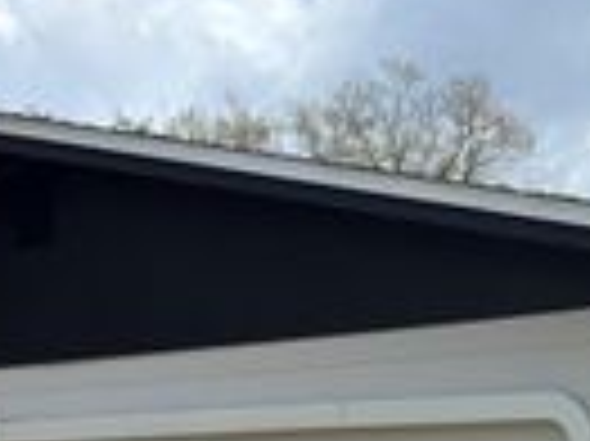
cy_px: 637
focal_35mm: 99
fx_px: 1686
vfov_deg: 14.1
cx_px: 486
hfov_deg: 19.6
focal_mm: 5.96
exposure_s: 1/2639
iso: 50
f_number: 1.6
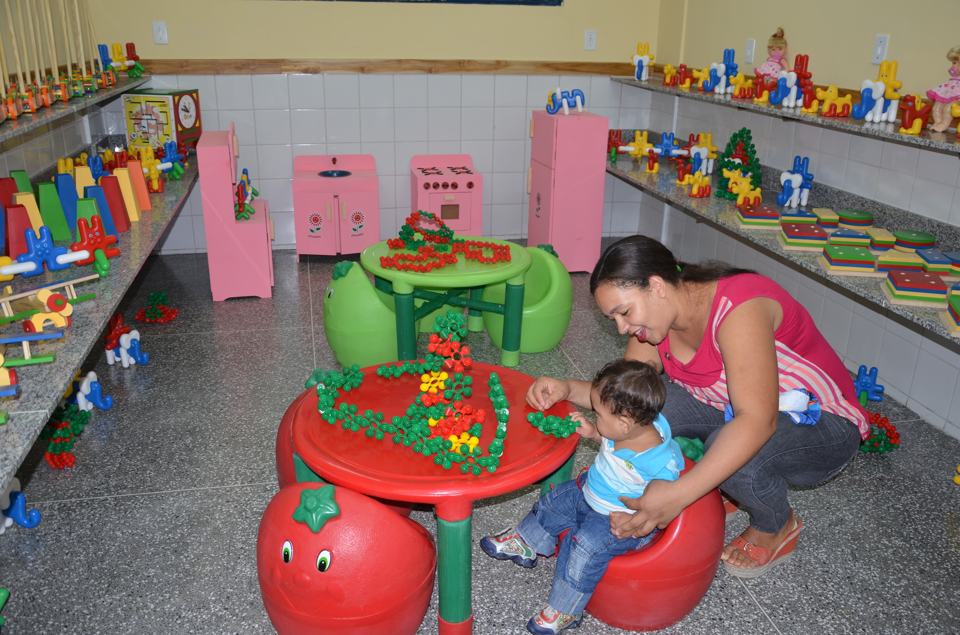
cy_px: 318
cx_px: 480
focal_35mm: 32
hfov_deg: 59.6
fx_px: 838
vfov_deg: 41.5
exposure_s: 1/60
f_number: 3.8
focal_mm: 21
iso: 160
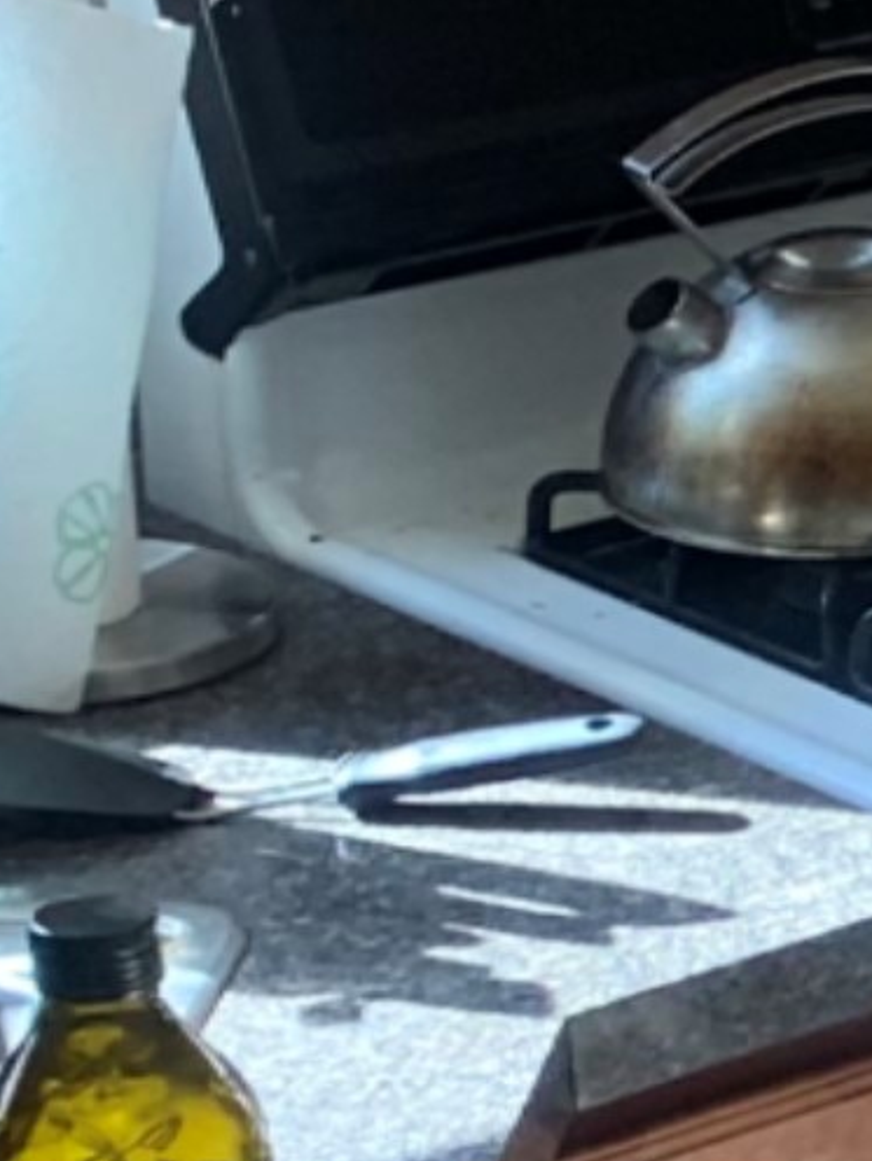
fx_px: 7084
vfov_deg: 9.4
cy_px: 729
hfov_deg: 5.5
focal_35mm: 211
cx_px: 4264
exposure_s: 1/60
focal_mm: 4.25
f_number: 1.8
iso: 50
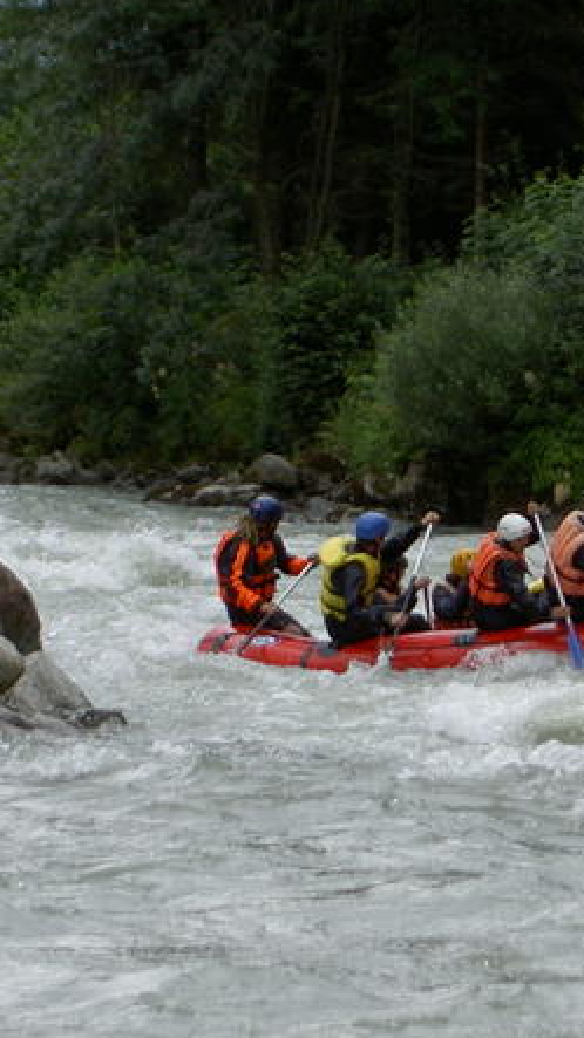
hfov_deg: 5.3
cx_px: 563
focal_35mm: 230
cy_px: 508
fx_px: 6335
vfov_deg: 9.4
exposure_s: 1/320
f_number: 4.9
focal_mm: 24
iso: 50
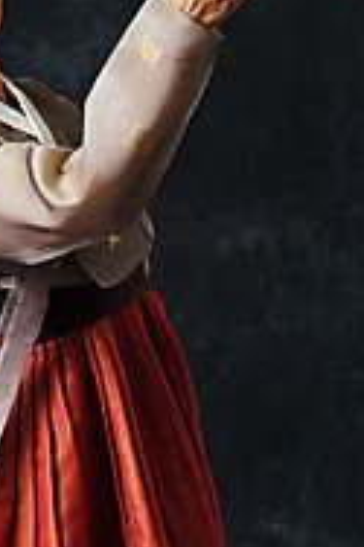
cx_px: 66
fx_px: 4528
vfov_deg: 6.9
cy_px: 81
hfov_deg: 4.6
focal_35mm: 298
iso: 100
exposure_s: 1/125
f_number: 11
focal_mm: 140
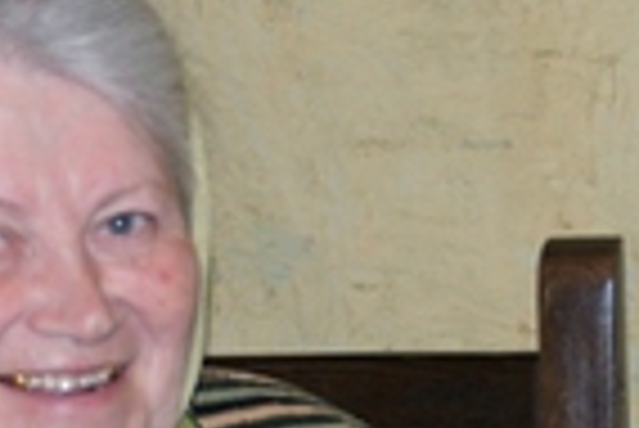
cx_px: 396
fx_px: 4648
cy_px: 451
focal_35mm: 262
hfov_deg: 7.9
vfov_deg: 5.3
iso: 800
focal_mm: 55
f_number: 5
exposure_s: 1/80
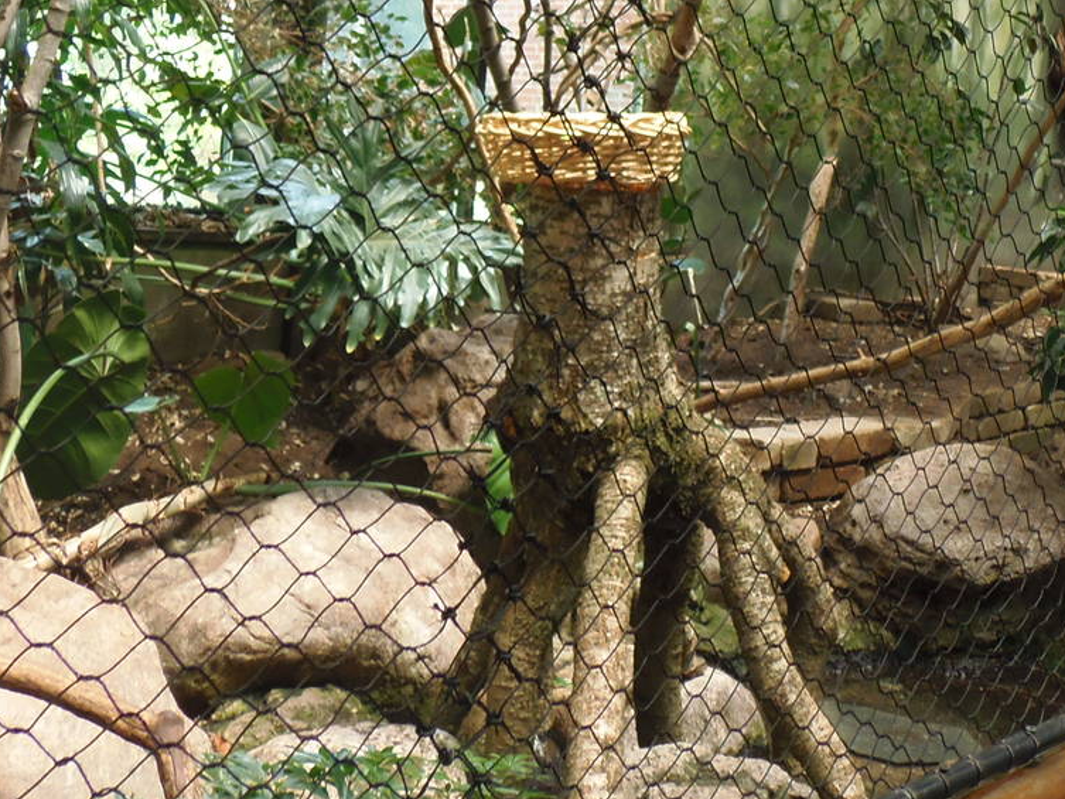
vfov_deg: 27.5
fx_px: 1569
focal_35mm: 51
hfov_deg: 37.1
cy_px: 66
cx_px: 697
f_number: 2.9
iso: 80
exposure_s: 1/30
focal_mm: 4.3
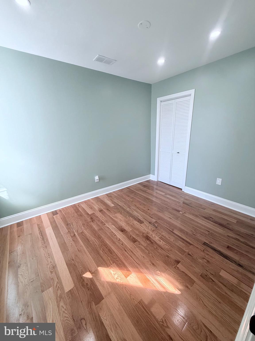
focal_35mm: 14
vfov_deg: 102.1
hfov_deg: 85.7
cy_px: 170
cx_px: 128
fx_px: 138
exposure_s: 1/120
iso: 160
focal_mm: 2.22
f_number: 2.2
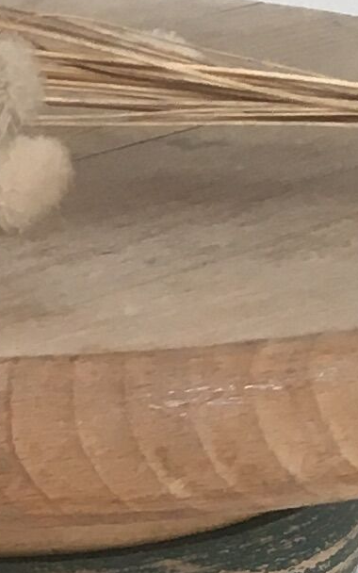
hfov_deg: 6.2
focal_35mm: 204
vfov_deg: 9.9
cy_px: 939
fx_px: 3185
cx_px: -444
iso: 25
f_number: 2.2
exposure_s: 1/33
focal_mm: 4.15
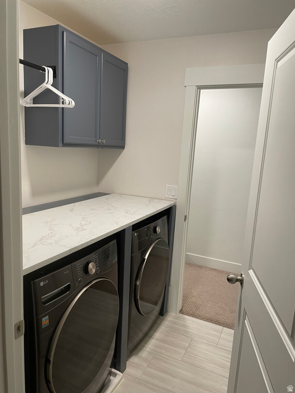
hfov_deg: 53.1
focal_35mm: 26
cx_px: 148
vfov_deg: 67.3
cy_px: 196
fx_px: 295
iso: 100
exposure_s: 1/60
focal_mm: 4.2
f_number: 1.6
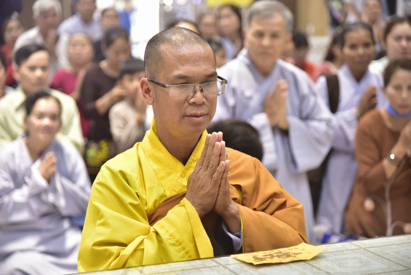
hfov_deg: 22.1
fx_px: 1051
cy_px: 138
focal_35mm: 92
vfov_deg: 14.9
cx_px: 206
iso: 1000
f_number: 4
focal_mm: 92
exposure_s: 1/50
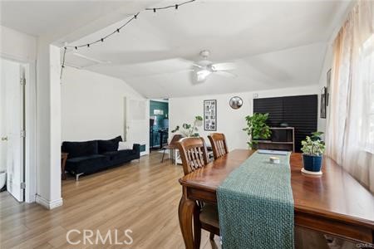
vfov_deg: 73.7
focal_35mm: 16
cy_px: 124
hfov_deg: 96.7
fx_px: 166
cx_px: 187
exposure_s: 1/13
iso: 400
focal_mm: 16
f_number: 6.3
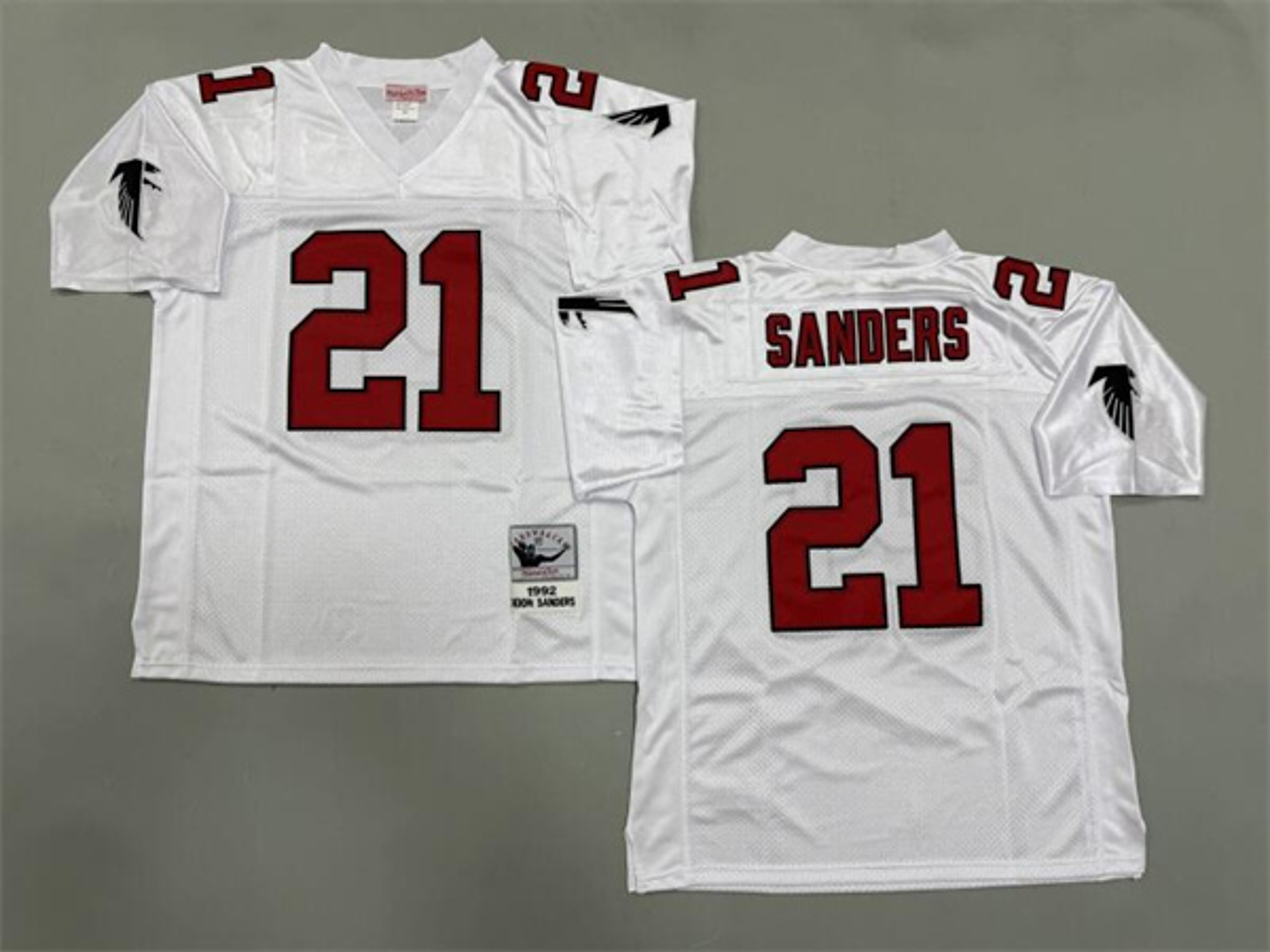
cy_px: 476
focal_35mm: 24
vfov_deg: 56.8
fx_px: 881
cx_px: 635
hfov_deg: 71.6
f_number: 1.78
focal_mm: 6.76
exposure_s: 1/100
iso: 125
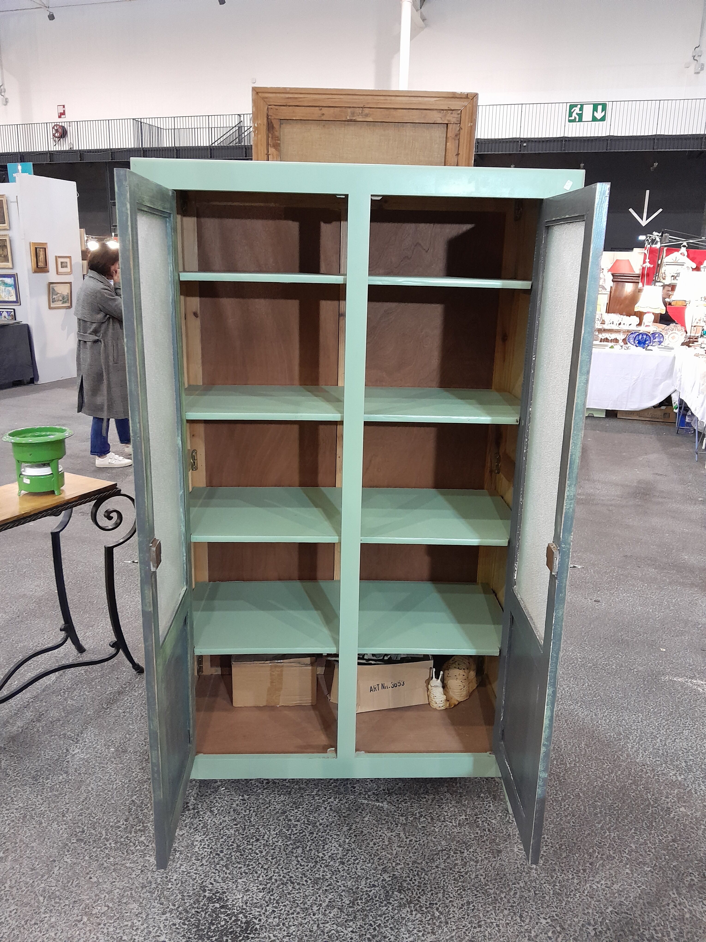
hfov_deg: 53.1
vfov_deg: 67.3
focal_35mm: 26
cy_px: 471
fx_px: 707
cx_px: 353
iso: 640
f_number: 1.8
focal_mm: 3.98
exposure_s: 1/25
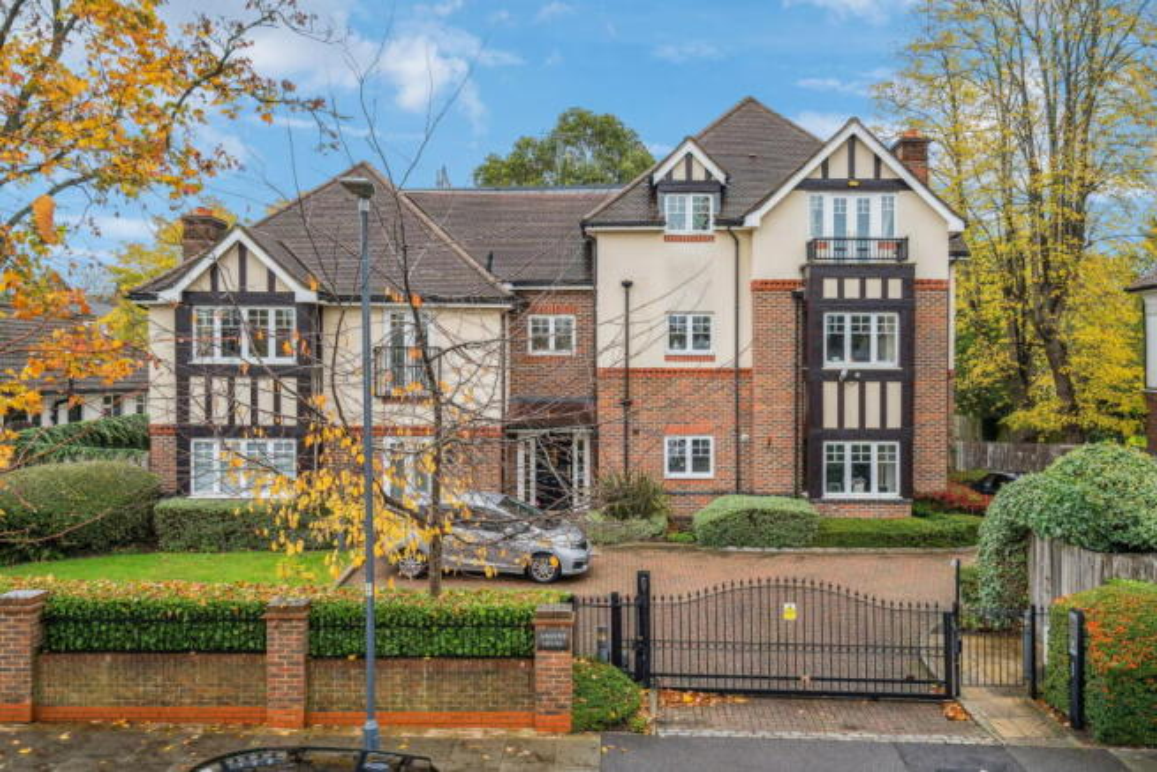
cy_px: 386
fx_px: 996
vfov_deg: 42.3
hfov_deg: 60.3
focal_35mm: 31
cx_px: 578
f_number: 5.6
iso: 320
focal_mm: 31
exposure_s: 1/125
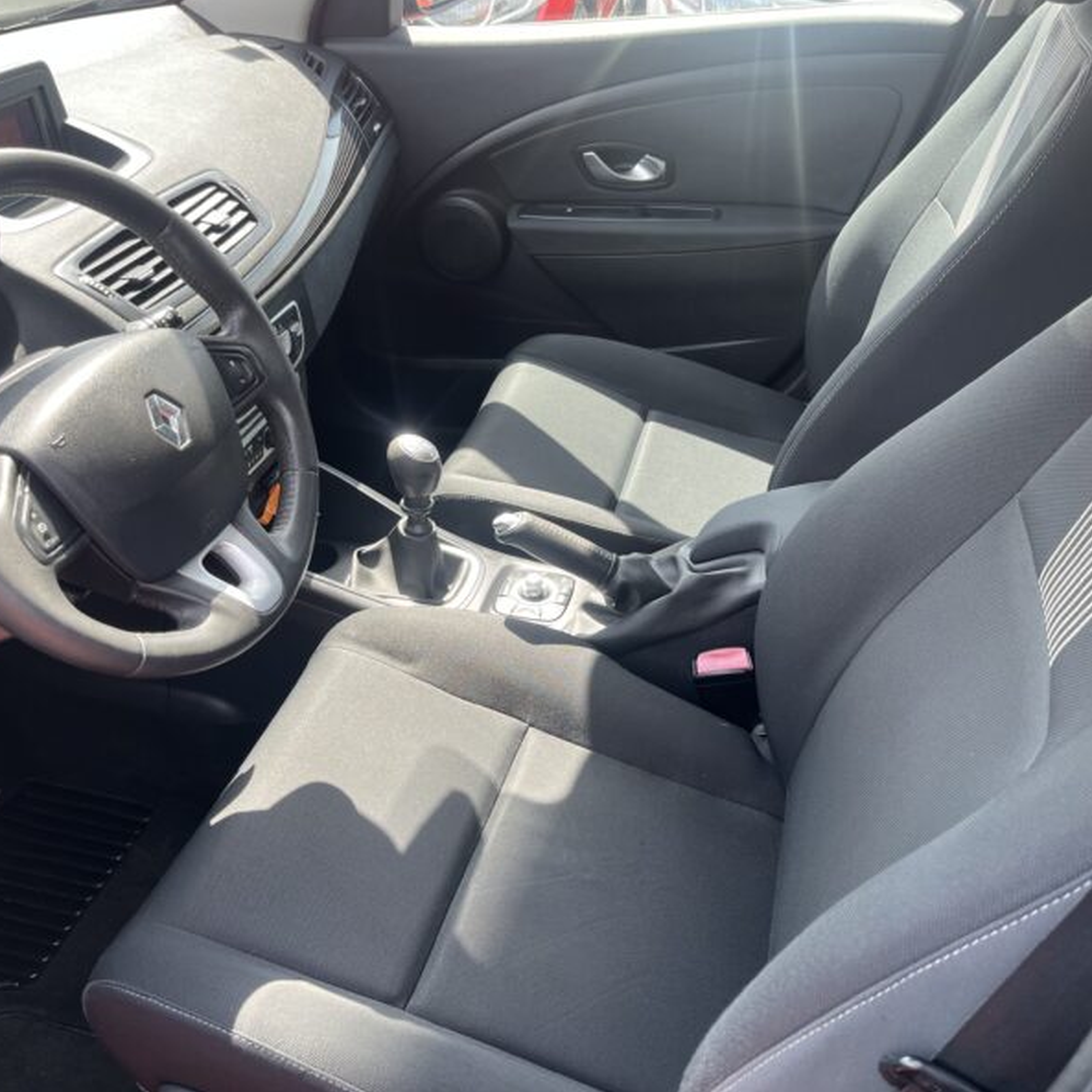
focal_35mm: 31
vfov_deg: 52.5
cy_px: 543
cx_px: 505
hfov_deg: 52.5
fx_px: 1106
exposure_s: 1/167
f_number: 1.6
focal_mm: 5.1
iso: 40
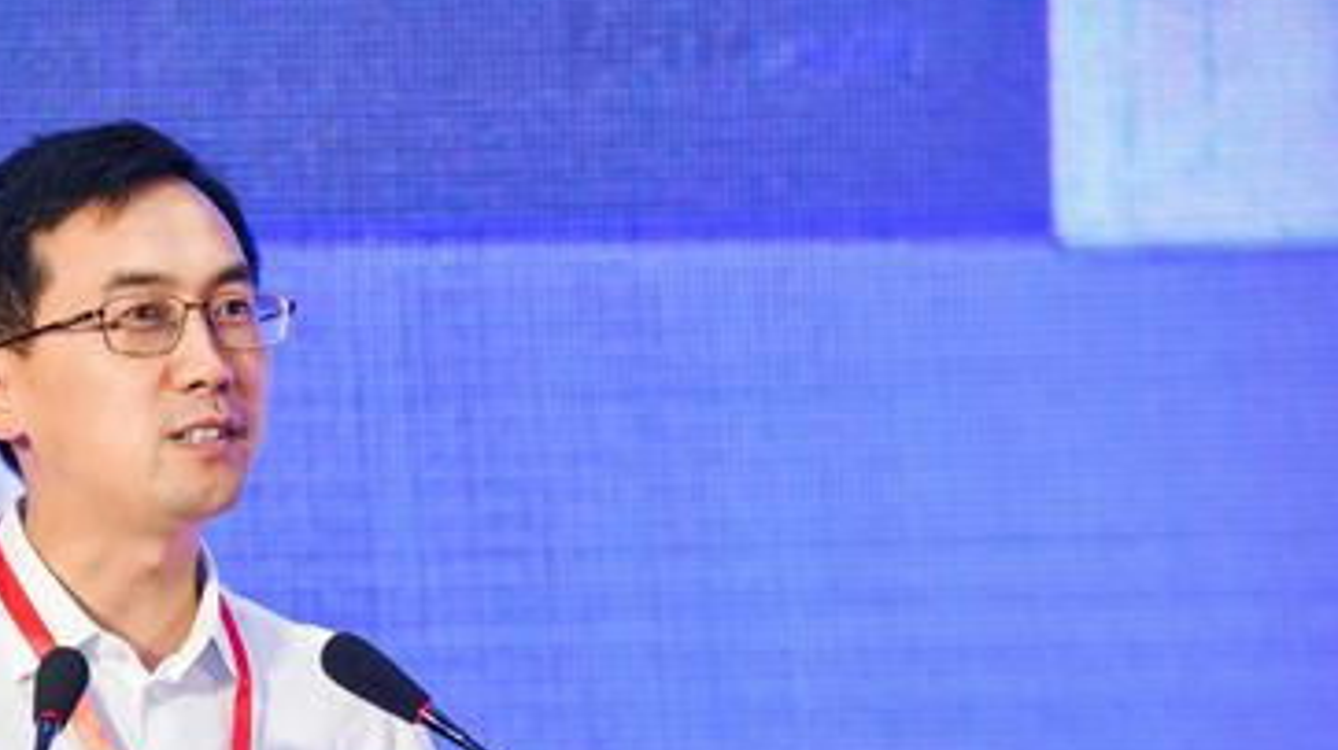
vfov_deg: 6.3
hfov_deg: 11.3
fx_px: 6771
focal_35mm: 191
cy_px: 647
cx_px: 347
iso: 1250
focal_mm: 120
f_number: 5
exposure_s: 1/160
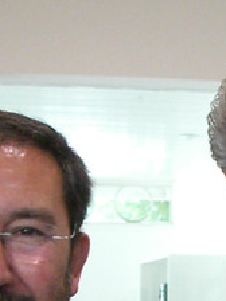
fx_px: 1576
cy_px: 374
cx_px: 315
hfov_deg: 8.1
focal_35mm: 181
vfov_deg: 10.7
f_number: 2.7
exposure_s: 1/60
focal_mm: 6.2
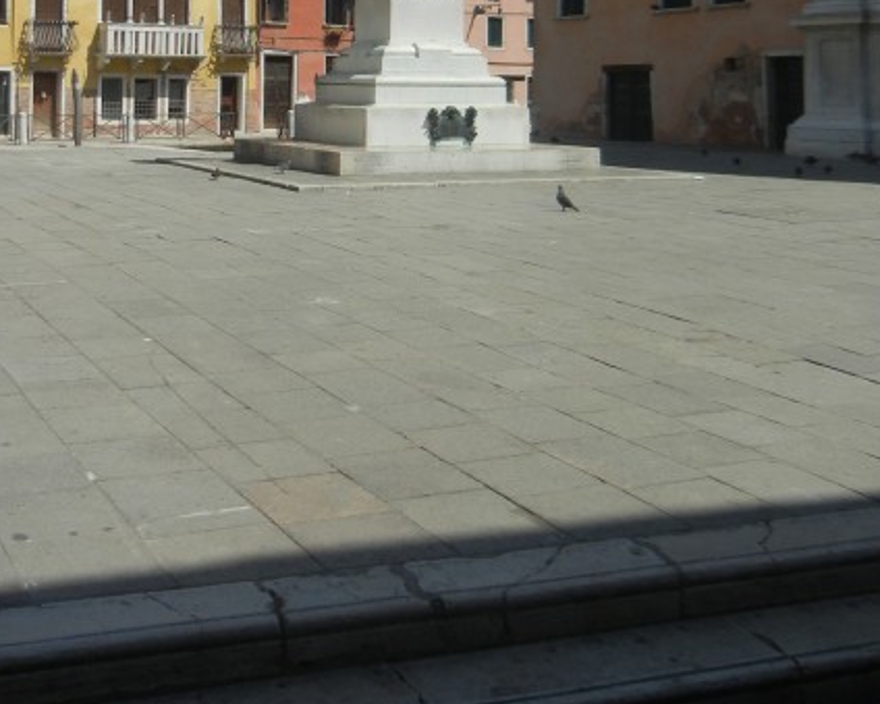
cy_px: 21
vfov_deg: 27.2
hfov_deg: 35.2
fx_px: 1380
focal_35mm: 53
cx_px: 340
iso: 160
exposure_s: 1/592
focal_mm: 5.4
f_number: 7
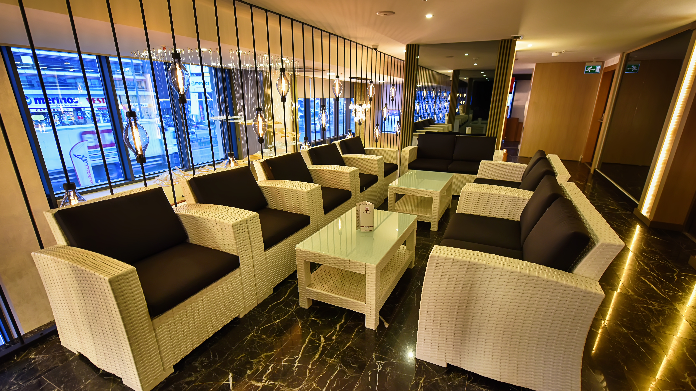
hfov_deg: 92.7
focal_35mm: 18
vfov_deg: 60.9
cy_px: 214
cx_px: 348
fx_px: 332
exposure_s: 1/50
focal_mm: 17
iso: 800
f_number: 2.8
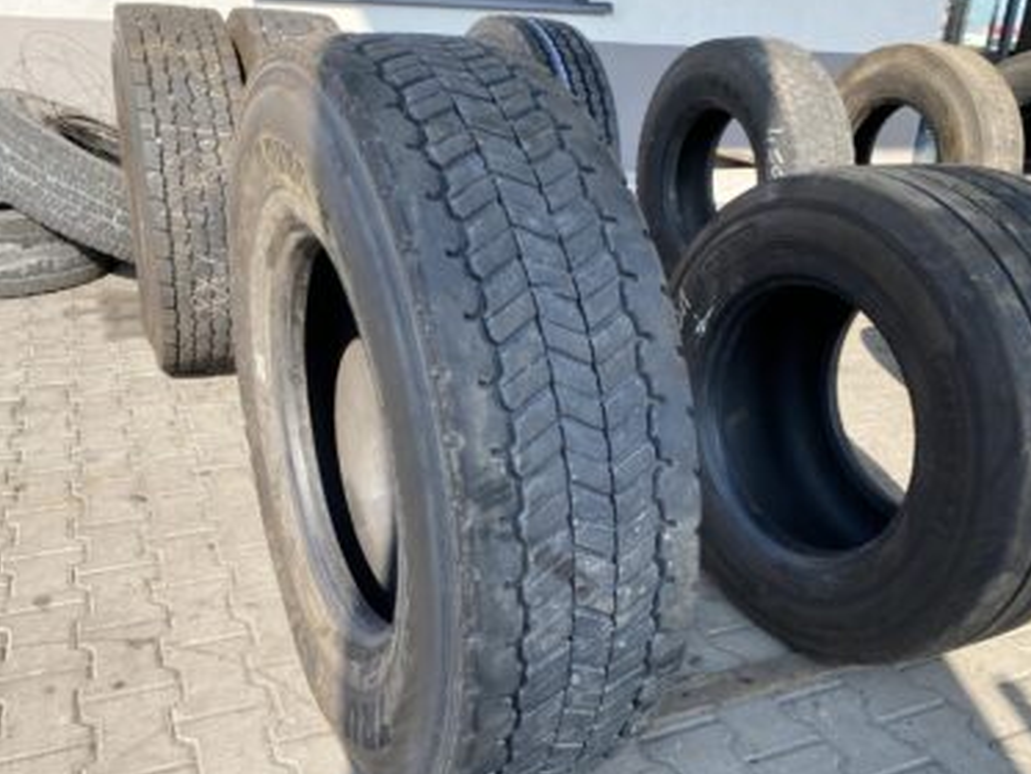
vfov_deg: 46.8
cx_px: 503
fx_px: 894
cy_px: 410
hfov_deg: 59.9
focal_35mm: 30
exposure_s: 1/719
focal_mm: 4.25
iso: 32
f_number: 1.8
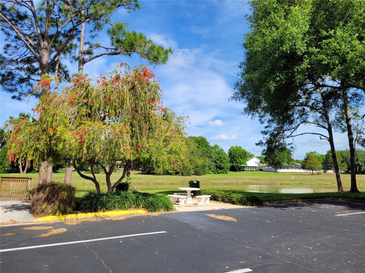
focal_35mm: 26
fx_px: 274
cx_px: 182
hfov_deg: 67.3
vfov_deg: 53.1
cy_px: 136
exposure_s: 1/2186
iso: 40
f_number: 1.8
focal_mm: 5.4
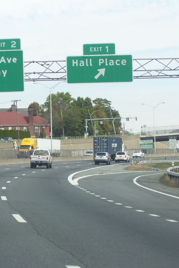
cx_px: 32
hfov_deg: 9.1
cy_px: 134
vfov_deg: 13.7
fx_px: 1119
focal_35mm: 150
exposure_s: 1/250
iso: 80
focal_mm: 18
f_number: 4.6
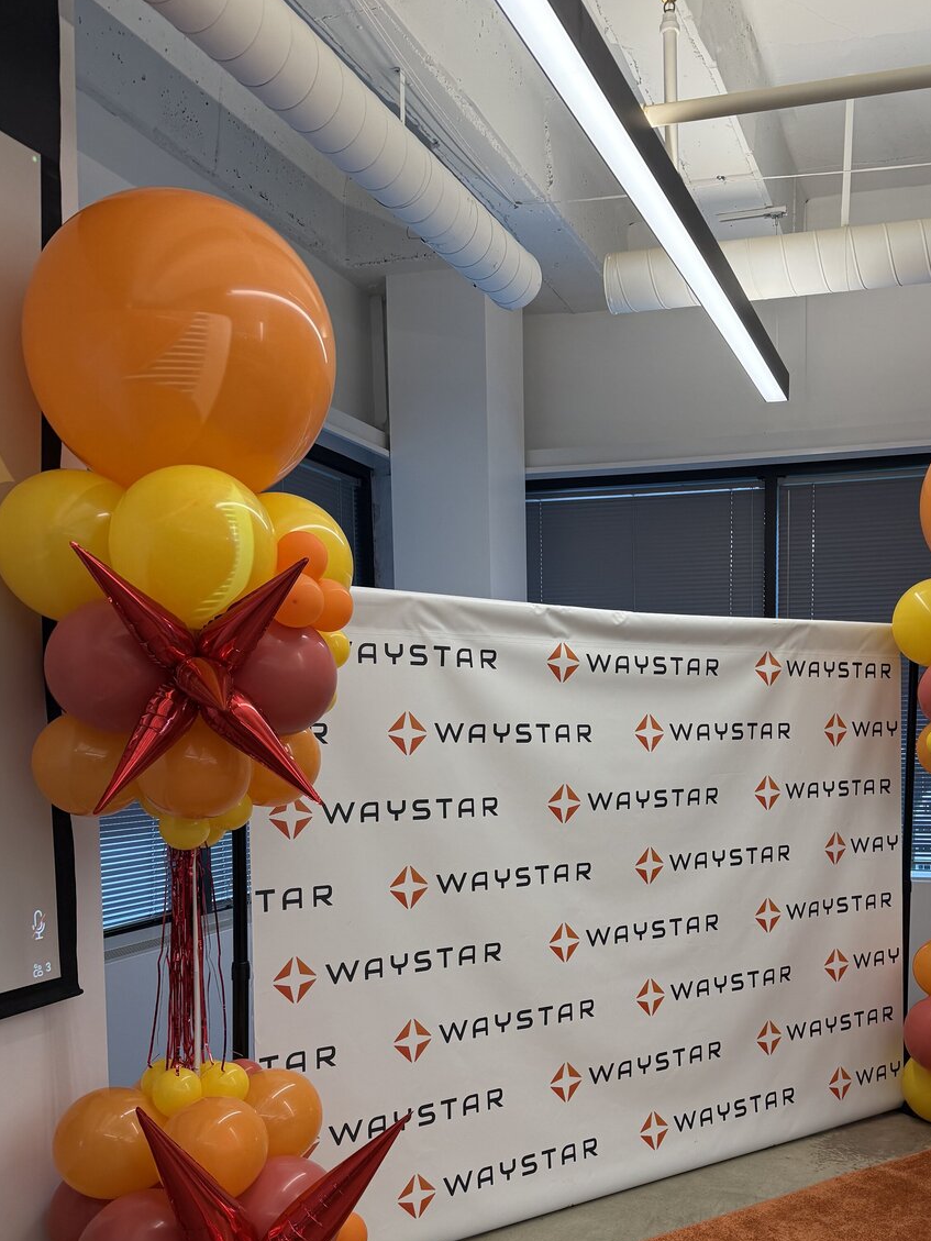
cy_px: 798
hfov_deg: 41.1
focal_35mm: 34
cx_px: 640
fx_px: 1219
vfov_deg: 53.2
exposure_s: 1/215
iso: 160
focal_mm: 6.76
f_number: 1.78
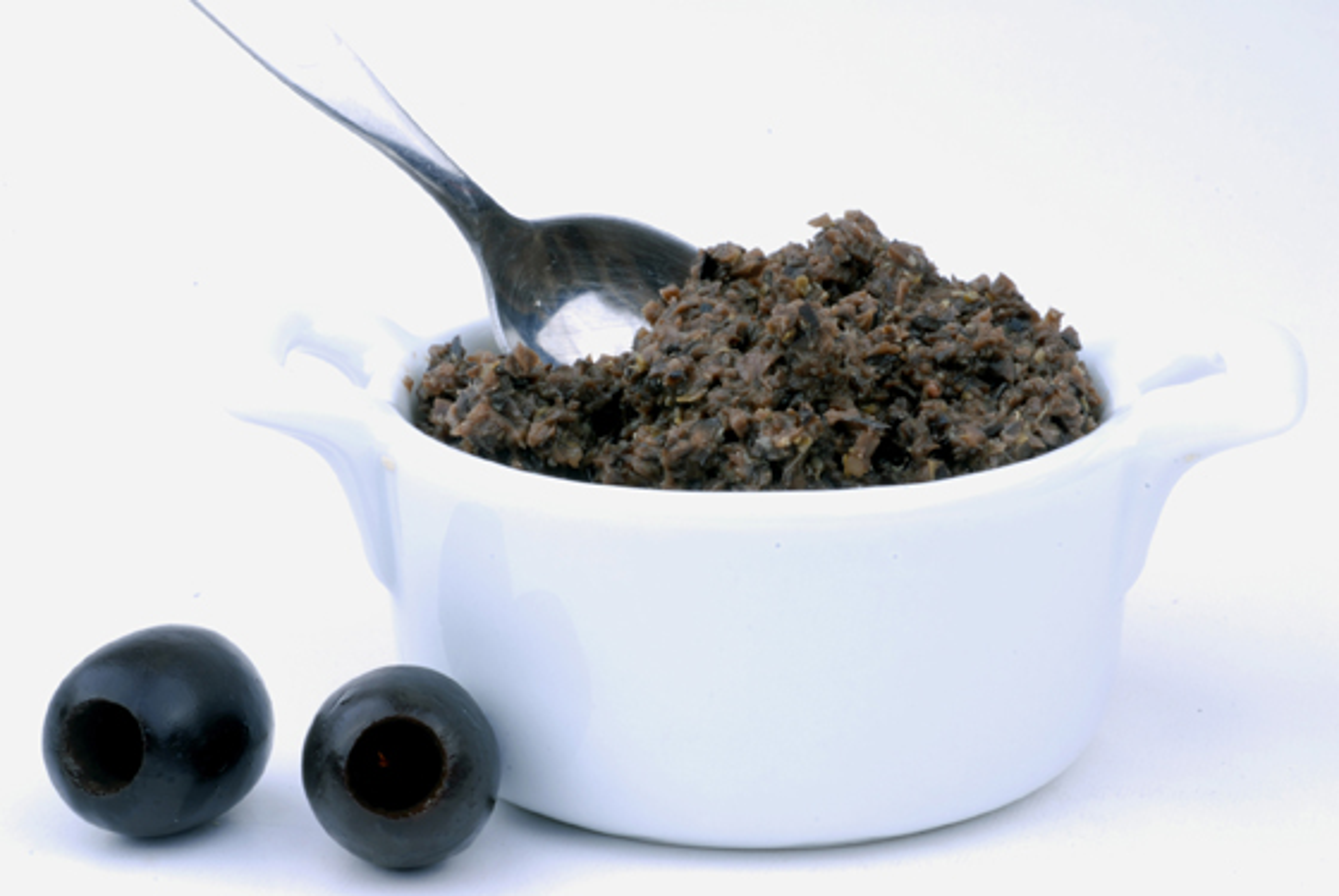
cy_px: 448
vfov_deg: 15.2
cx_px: 670
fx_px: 3352
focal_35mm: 90
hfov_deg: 22.6
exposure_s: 1/30
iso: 100
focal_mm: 60
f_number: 36
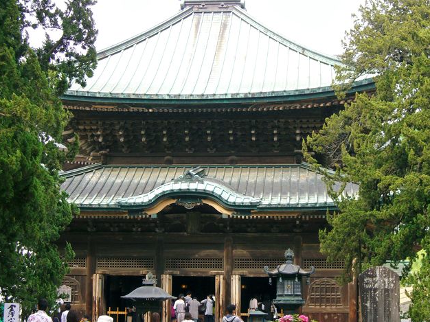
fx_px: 1006
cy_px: 156
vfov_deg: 18.2
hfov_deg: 24.1
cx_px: 216
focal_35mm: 81
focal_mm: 16.3
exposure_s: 1/200
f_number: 4.3
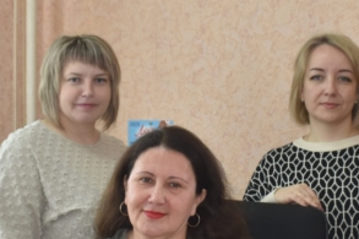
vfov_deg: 16.7
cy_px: 229
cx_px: 260
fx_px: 797
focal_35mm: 80
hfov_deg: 25.1
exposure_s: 1/125
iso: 320
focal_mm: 26
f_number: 5.6
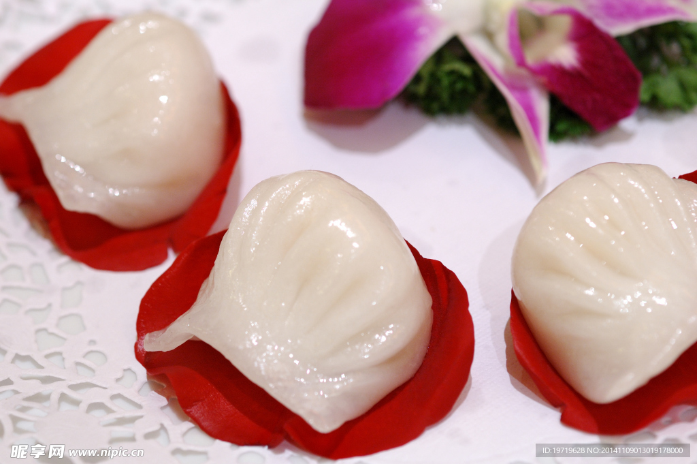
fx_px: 1741
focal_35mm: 90
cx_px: 348
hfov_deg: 22.6
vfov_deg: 15.2
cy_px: 232
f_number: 5
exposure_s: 1/15
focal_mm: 60
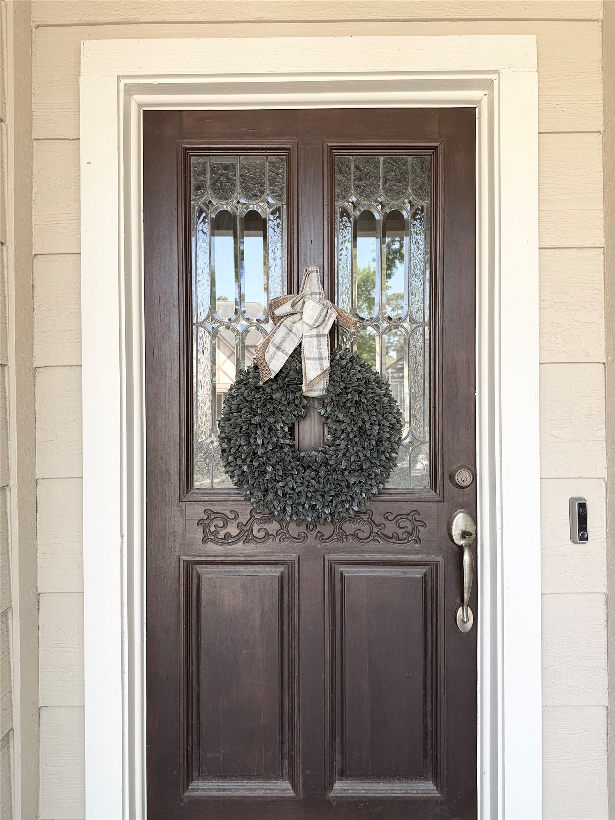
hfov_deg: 56.8
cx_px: 308
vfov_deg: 71.6
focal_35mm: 24
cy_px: 410
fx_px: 569
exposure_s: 1/121
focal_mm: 6.76
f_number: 1.78
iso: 64
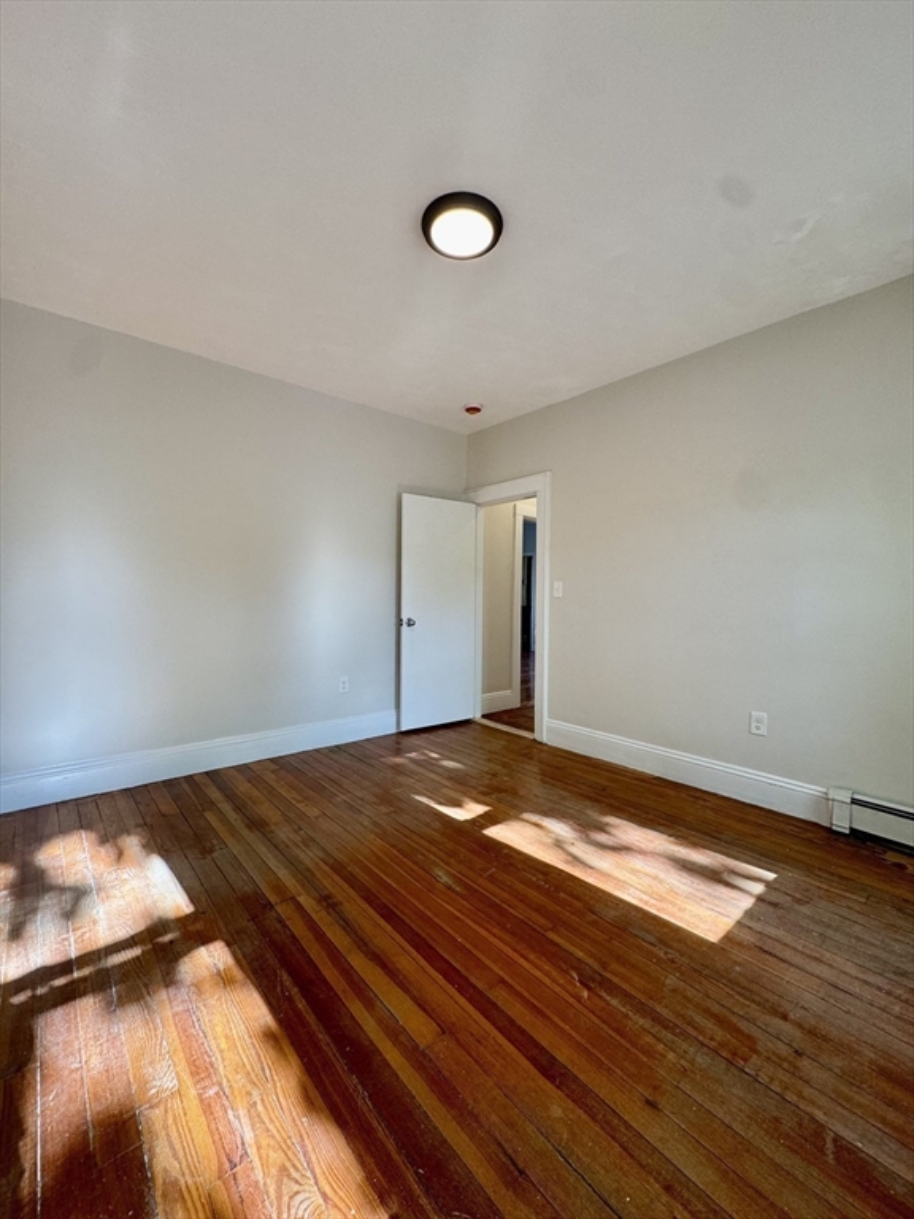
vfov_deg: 102.1
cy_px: 610
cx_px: 457
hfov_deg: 85.7
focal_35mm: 14
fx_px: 493
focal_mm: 2.22
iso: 100
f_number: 2.2
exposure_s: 1/120
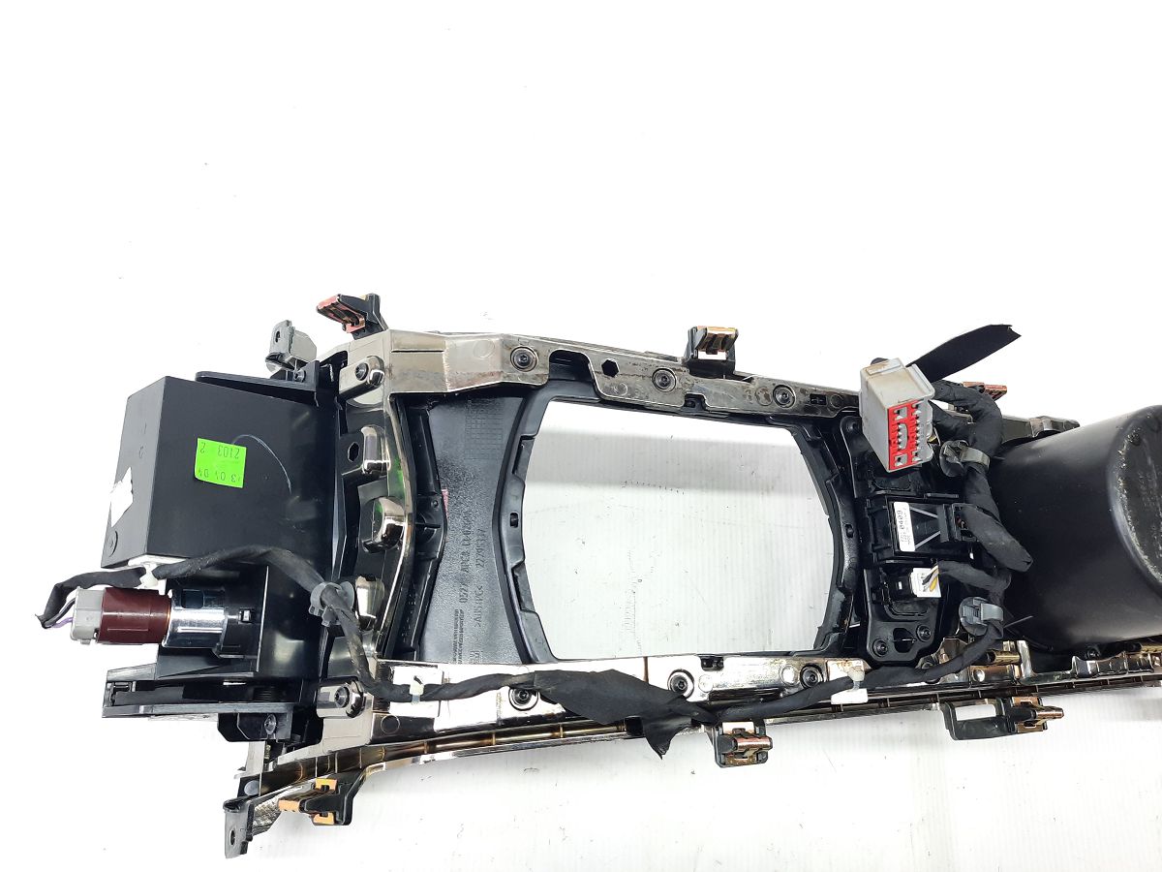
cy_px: 436
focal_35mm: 25
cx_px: 581
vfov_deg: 54.9
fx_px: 839
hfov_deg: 69.4
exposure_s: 1/60
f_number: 2
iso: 160
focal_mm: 4.6
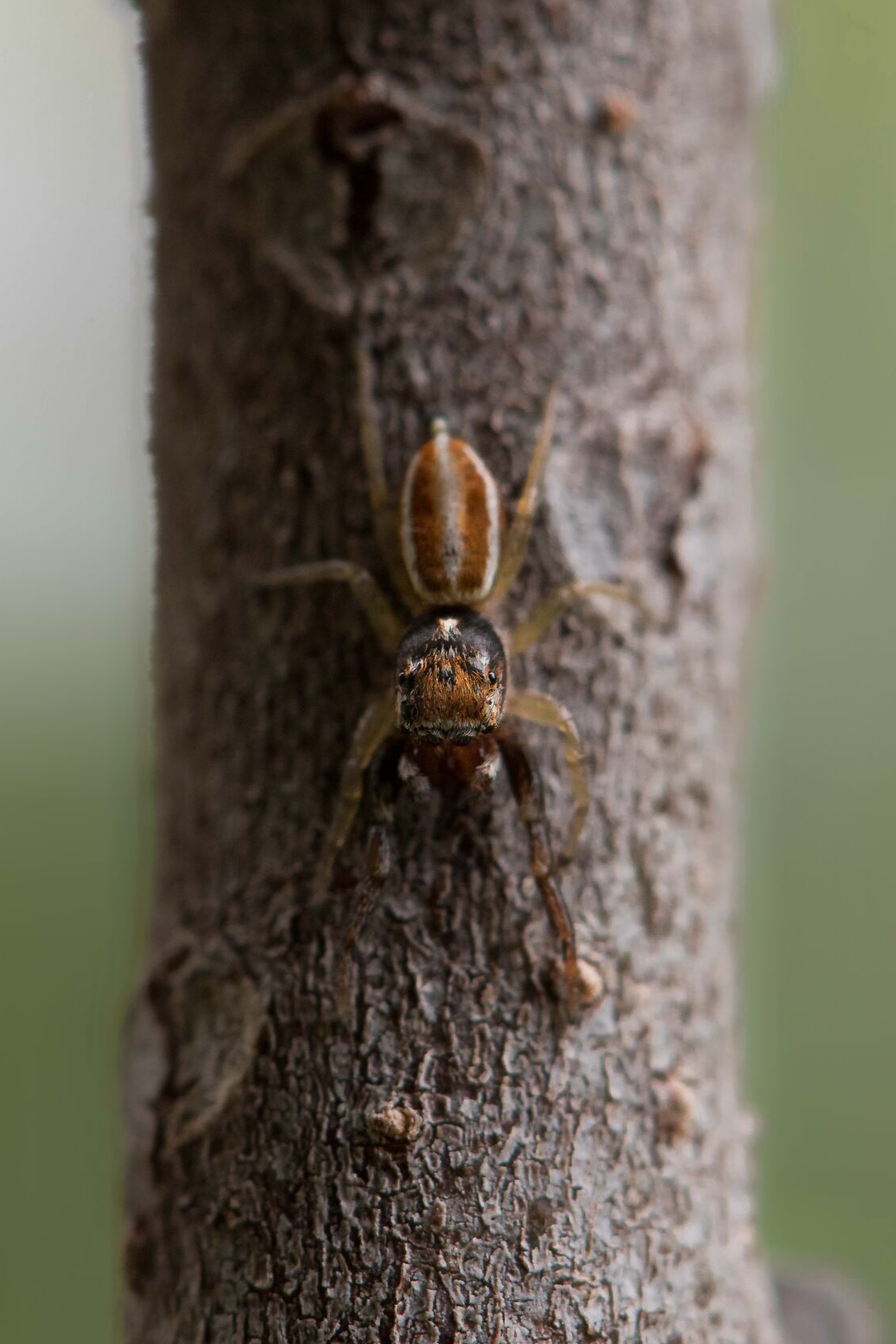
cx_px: 483
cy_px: 647
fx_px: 8390
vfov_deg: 9.2
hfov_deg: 6.1
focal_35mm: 225
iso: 640
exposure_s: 1/160
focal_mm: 105
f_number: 10
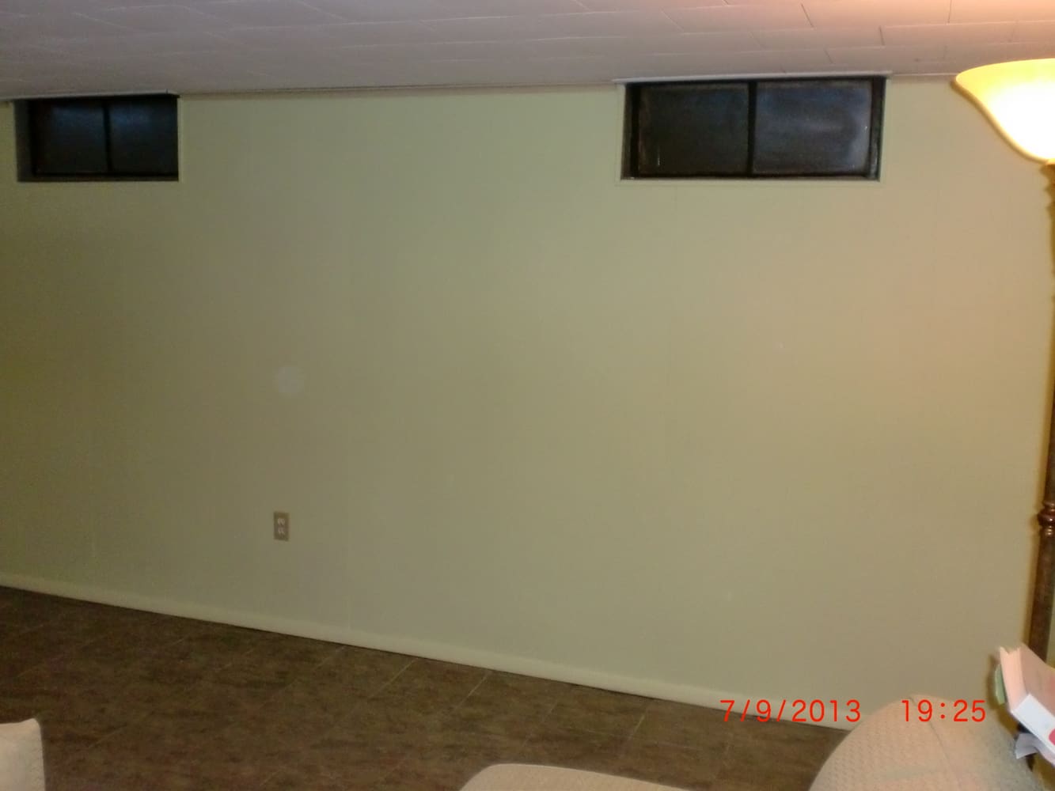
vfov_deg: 40.7
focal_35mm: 35
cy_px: 396
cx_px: 528
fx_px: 1067
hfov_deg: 52.6
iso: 400
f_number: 3.1
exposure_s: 1/60
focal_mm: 6.3
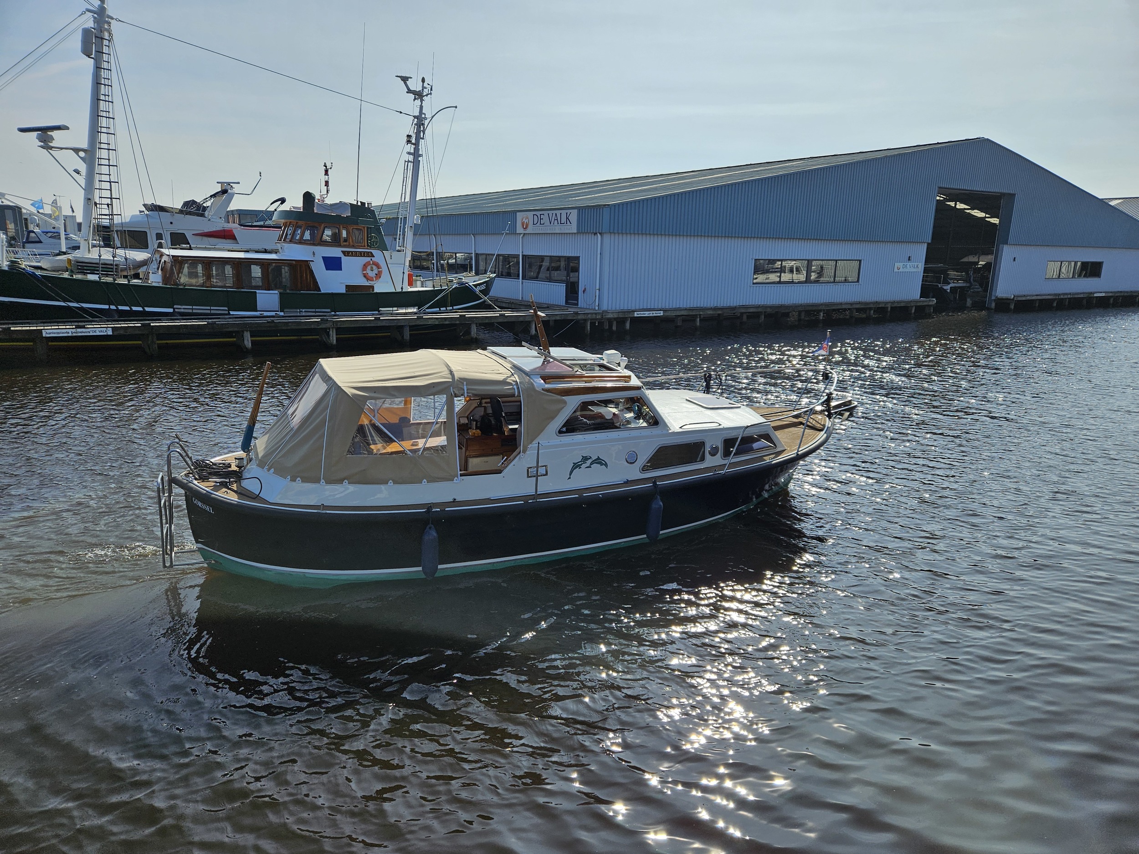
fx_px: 757
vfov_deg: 58.9
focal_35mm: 23
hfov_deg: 73.9
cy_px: 427
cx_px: 570
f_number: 1.8
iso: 25
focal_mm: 5.4
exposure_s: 1/3336
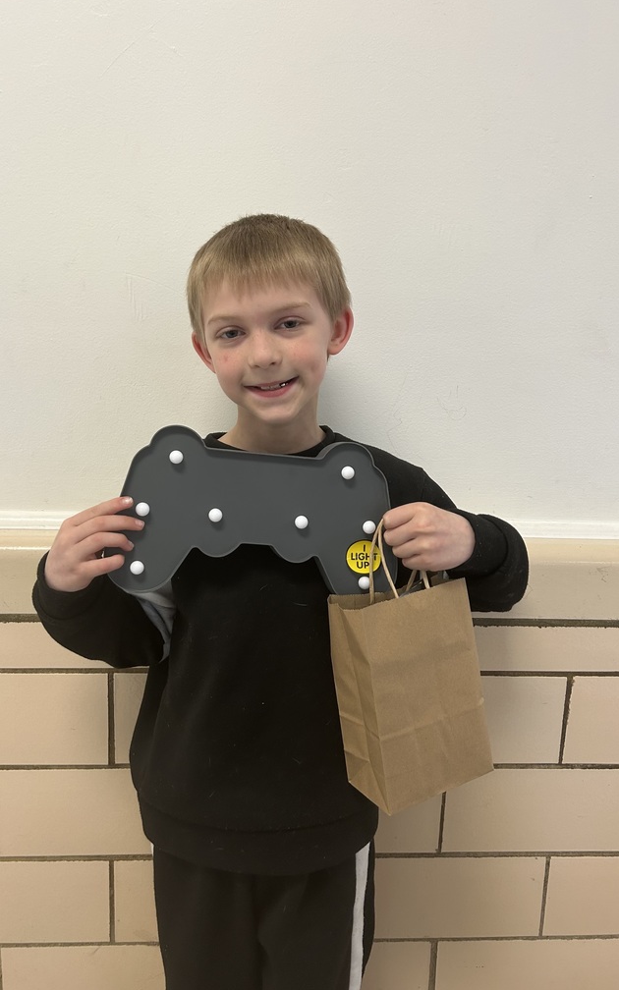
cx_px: 283
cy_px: 489
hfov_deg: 44.5
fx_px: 756
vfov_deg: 66.5
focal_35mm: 28
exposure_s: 1/60
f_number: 1.5
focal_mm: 5.7
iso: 100
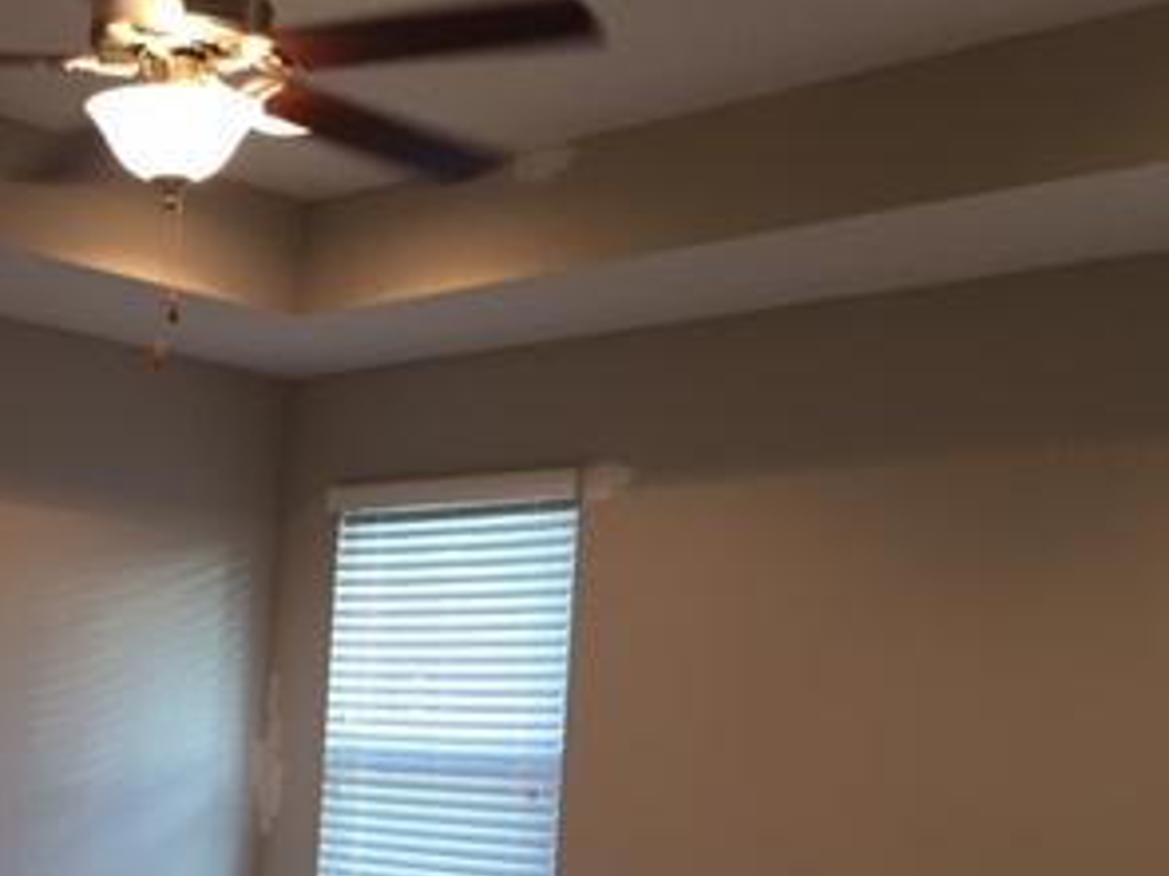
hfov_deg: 28.8
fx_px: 2127
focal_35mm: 63
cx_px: -4
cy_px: 785
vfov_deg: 22.7
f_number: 2.2
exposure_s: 1/30
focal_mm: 4.15
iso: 100
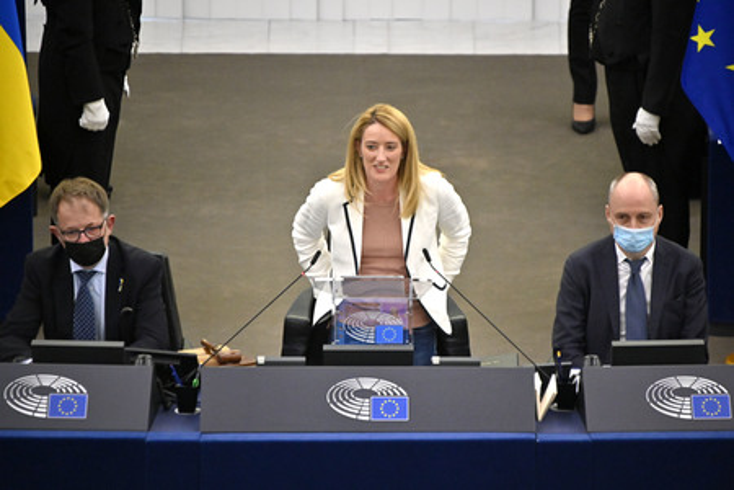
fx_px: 10194
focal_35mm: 500
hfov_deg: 4.1
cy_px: 245
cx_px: 367
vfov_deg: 2.7
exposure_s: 1/500
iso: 5000
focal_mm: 500
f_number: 6.3
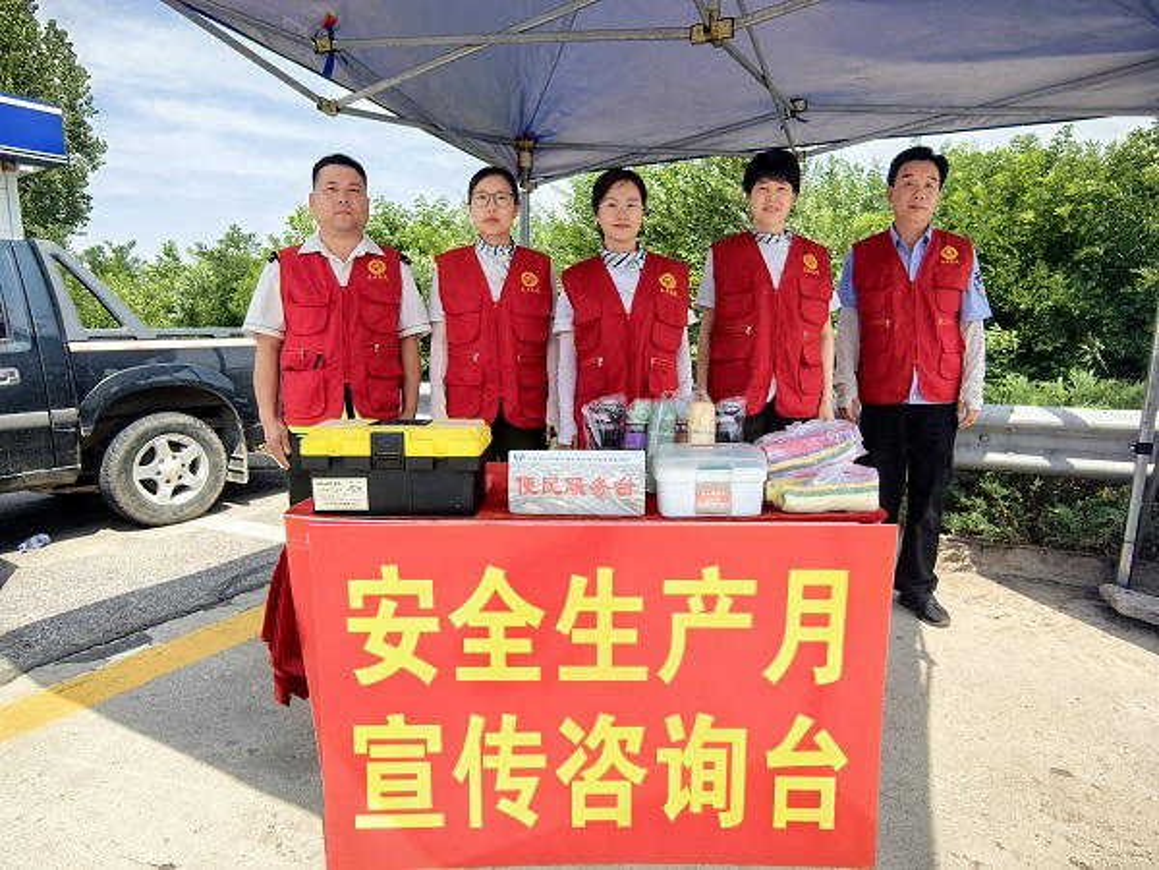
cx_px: 580
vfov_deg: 66.0
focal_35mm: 20
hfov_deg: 81.7
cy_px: 435
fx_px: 670
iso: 50
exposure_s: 1/776
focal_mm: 1.95
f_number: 2.2
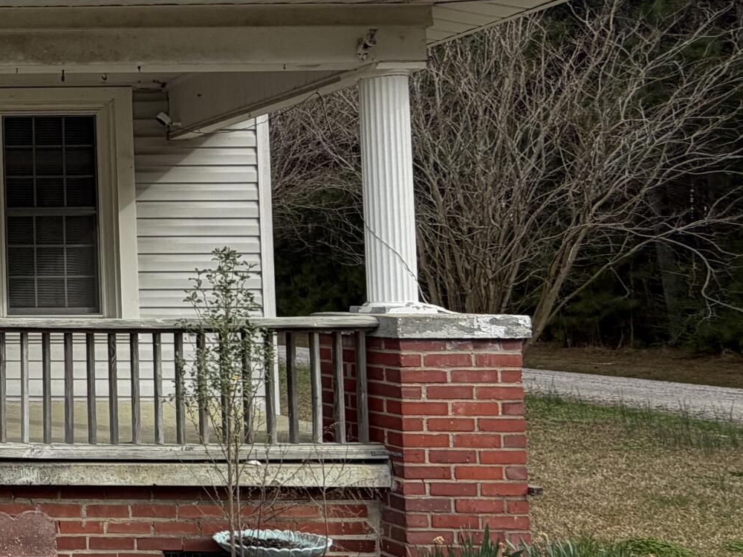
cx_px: -304
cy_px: 255
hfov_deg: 30.6
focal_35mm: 42
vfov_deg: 34.3
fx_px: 901
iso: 32
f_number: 2.2
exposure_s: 1/770
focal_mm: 2.22
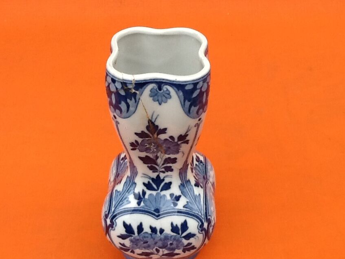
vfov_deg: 29.1
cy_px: 141
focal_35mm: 50
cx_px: 169
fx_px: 498
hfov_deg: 38.2
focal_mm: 2.03
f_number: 2.4
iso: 40
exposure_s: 1/194
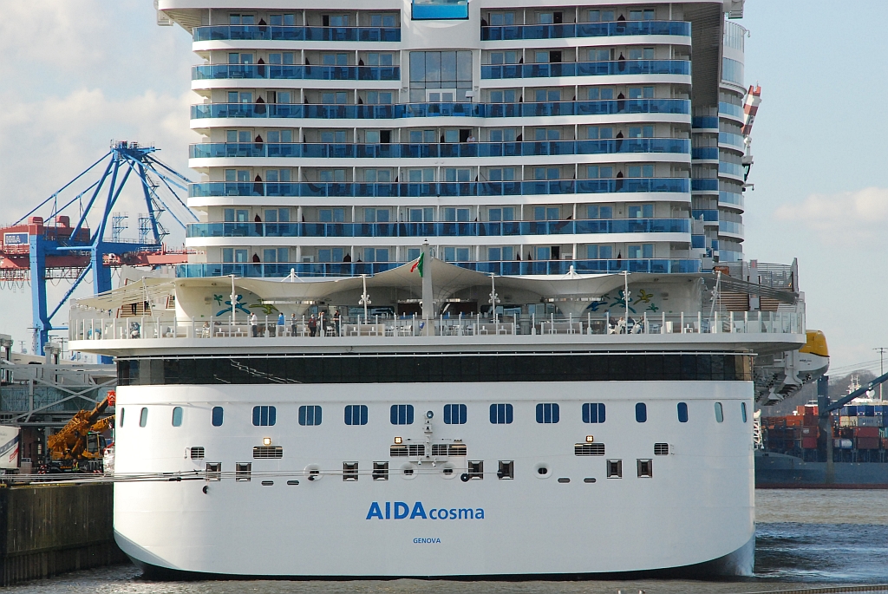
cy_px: 297
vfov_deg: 6.8
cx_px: 444
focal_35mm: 202
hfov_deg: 10.1
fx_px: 5000
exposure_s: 1/640
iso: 800
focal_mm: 135
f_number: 11
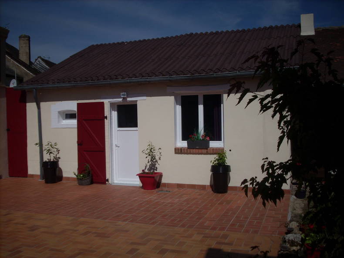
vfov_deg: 38.6
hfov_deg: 50.2
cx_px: 172
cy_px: 129
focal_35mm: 37
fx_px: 368
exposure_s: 1/1915
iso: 64
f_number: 5.6
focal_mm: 6.2
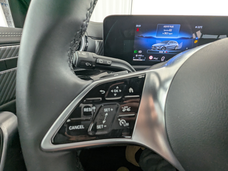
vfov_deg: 78.2
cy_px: 86
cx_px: 114
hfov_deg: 94.4
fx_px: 106
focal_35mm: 16
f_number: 2.2
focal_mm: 2.35
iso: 95
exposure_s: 1/40.6
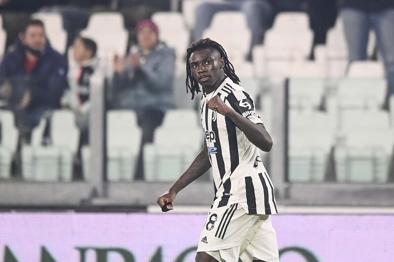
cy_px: 131
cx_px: 197
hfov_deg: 5.2
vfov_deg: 3.4
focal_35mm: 400
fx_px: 4377
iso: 1600
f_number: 3.2
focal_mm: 400
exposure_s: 1/1250
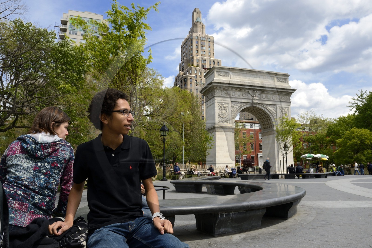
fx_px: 248
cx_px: 186
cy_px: 124
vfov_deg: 53.1
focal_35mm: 24
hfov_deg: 73.8
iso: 400
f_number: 14
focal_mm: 24
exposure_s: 1/250
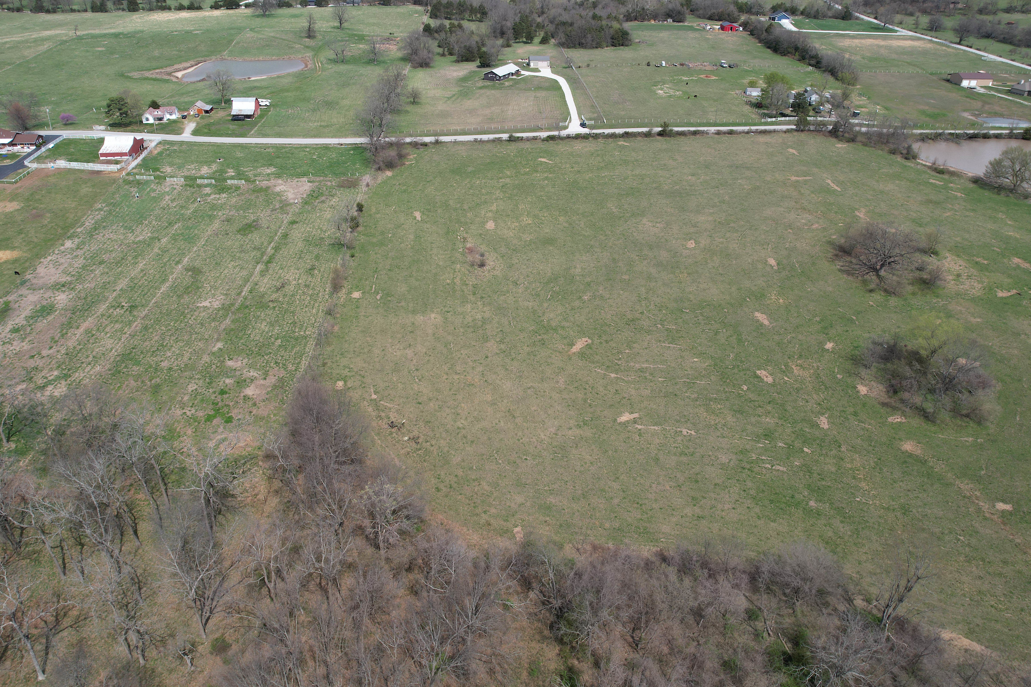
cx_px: 508
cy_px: 320
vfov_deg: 49.5
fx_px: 745
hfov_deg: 69.4
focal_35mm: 26
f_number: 2.8
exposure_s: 1/2000
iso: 100
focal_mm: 8.38
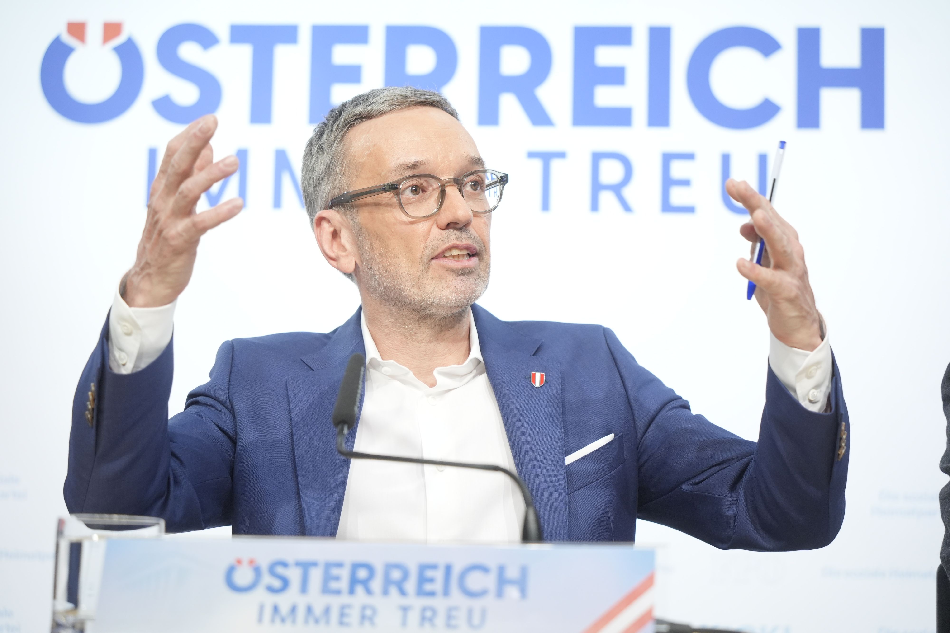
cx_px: 475
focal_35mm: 86
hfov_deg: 23.6
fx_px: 2269
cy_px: 316
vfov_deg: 15.9
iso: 1600
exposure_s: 1/400
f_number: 4.5
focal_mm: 86
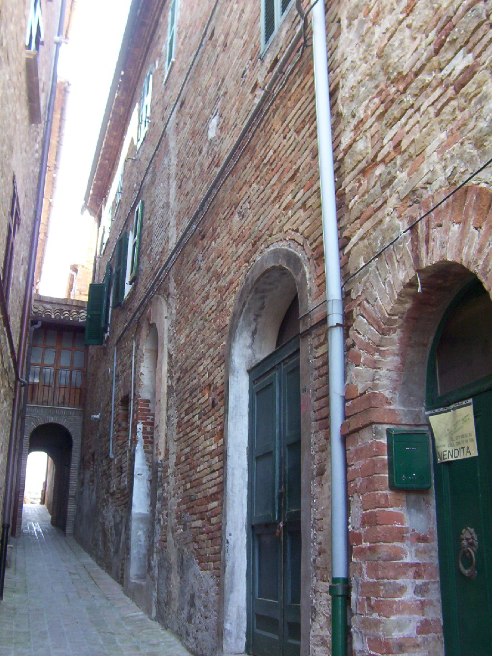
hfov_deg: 39.7
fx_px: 682
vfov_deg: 51.4
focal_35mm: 36
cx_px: 246
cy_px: 328
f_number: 2.76
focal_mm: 5.54
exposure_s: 1/69.8
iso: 100
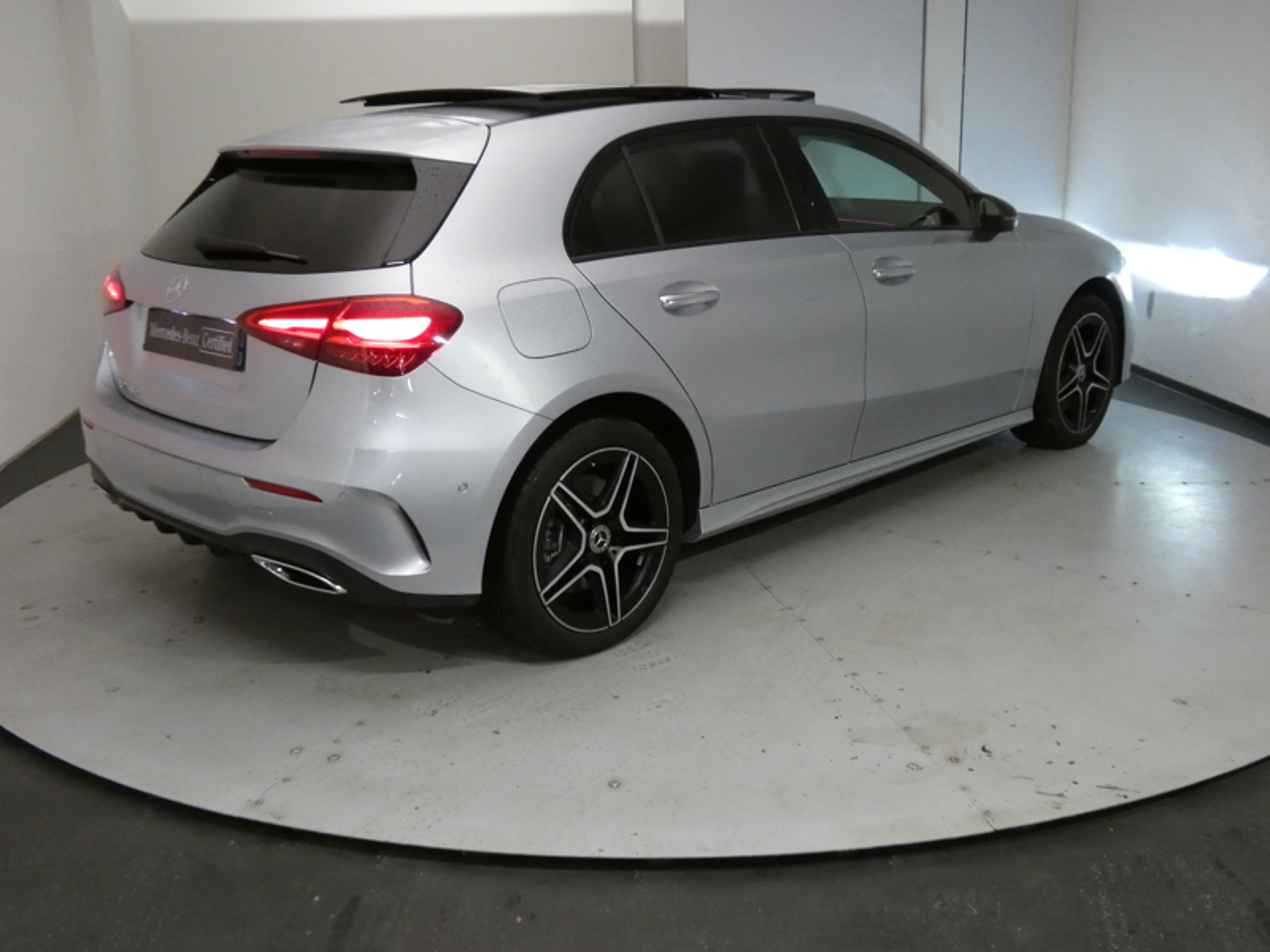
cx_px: 635
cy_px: 476
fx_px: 1284
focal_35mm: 35
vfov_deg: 40.7
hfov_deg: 52.6
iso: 800
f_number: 3.4
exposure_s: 1/80
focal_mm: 6.2
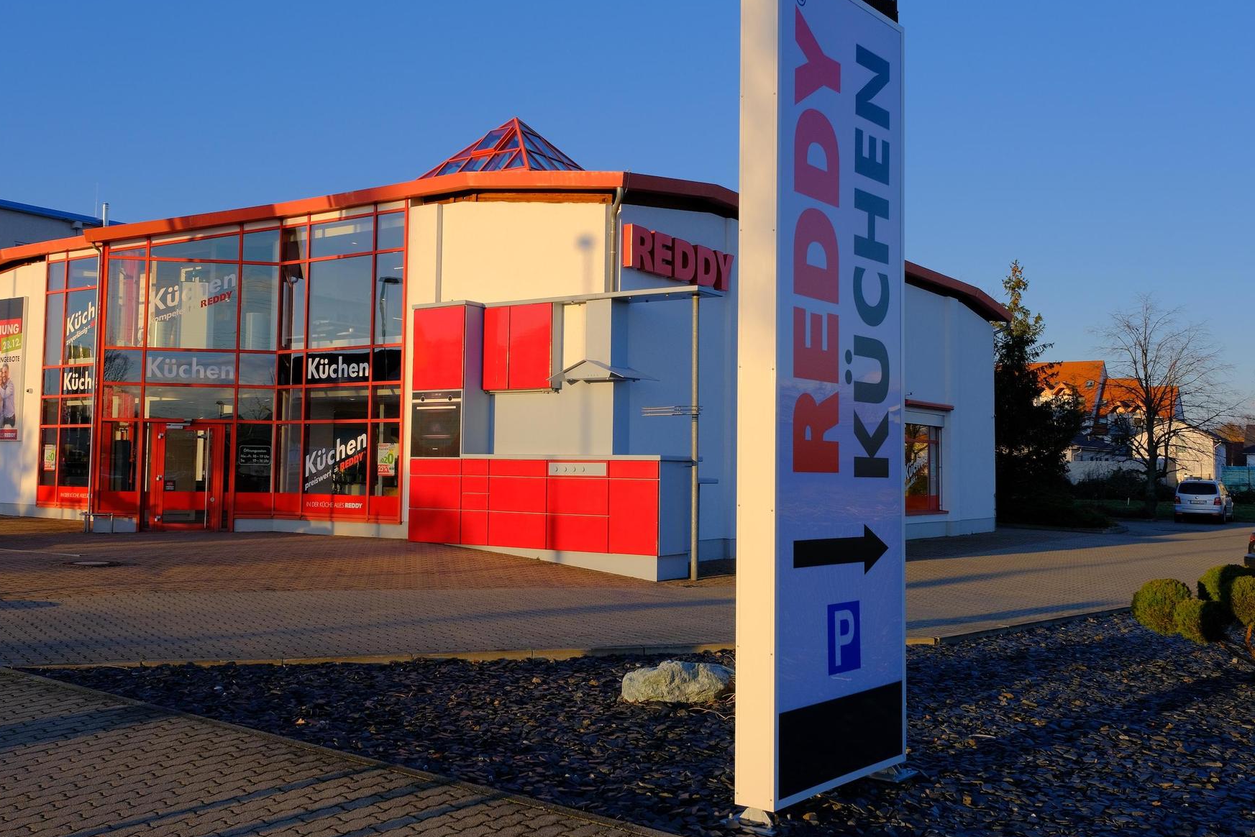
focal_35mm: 33
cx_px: 588
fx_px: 1151
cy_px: 383
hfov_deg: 57.2
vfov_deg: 40.0
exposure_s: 1/300
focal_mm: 20.2
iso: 320
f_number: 8
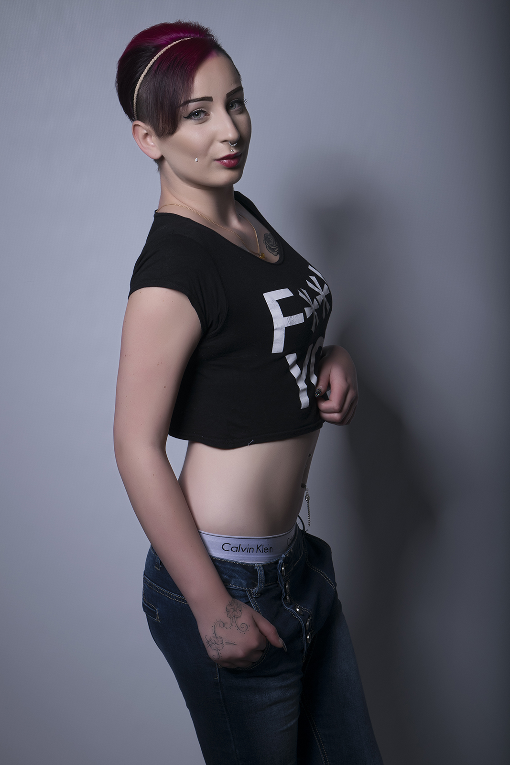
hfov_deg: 16.6
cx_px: 255
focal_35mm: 82
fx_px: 1753
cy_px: 382
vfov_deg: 24.6
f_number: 11
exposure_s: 1/200
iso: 100
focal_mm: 55
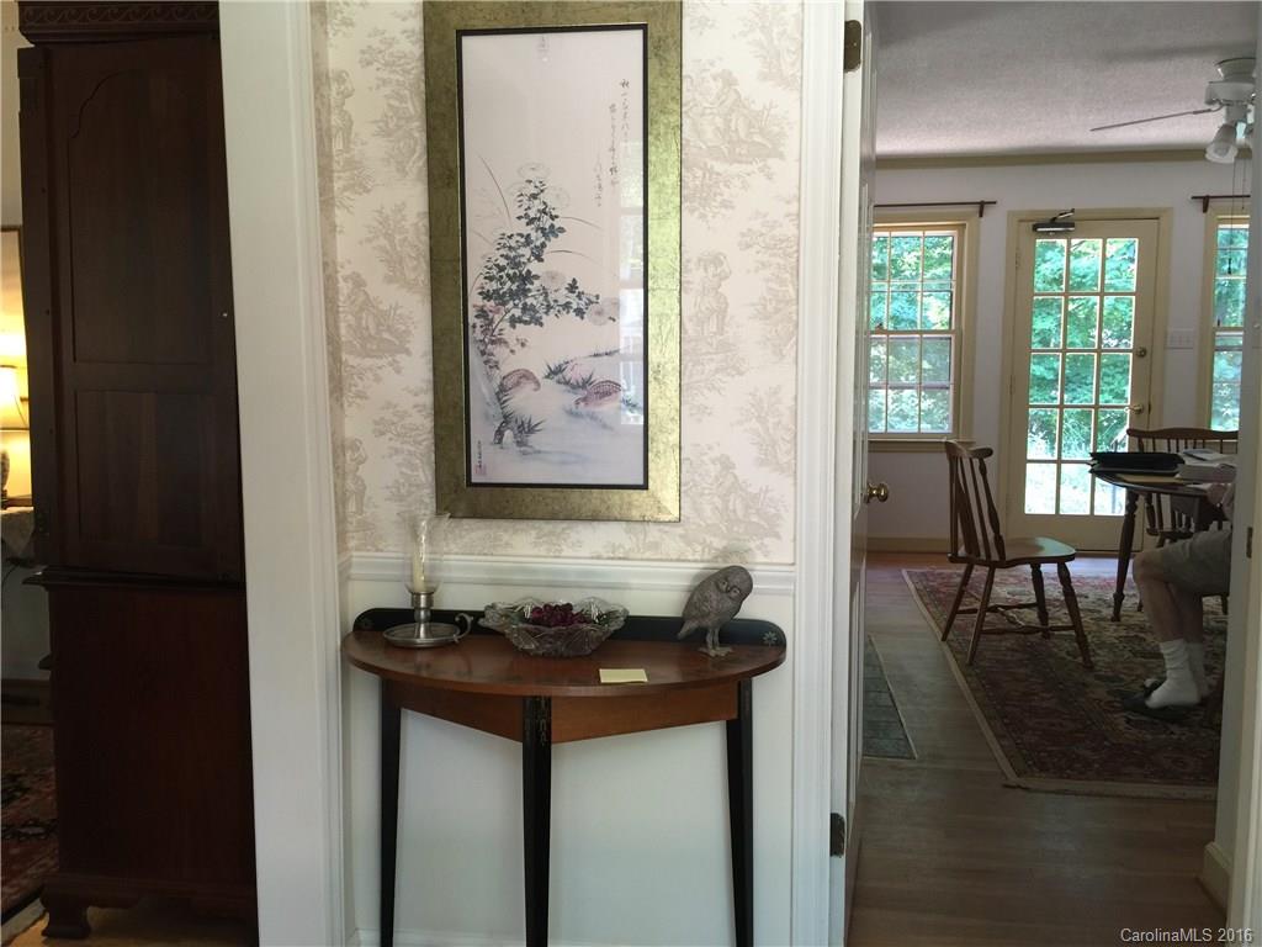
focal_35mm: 29
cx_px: 631
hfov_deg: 61.7
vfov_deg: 48.2
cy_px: 474
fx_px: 1057
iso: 40
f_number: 2.2
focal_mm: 4.15
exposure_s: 1/15
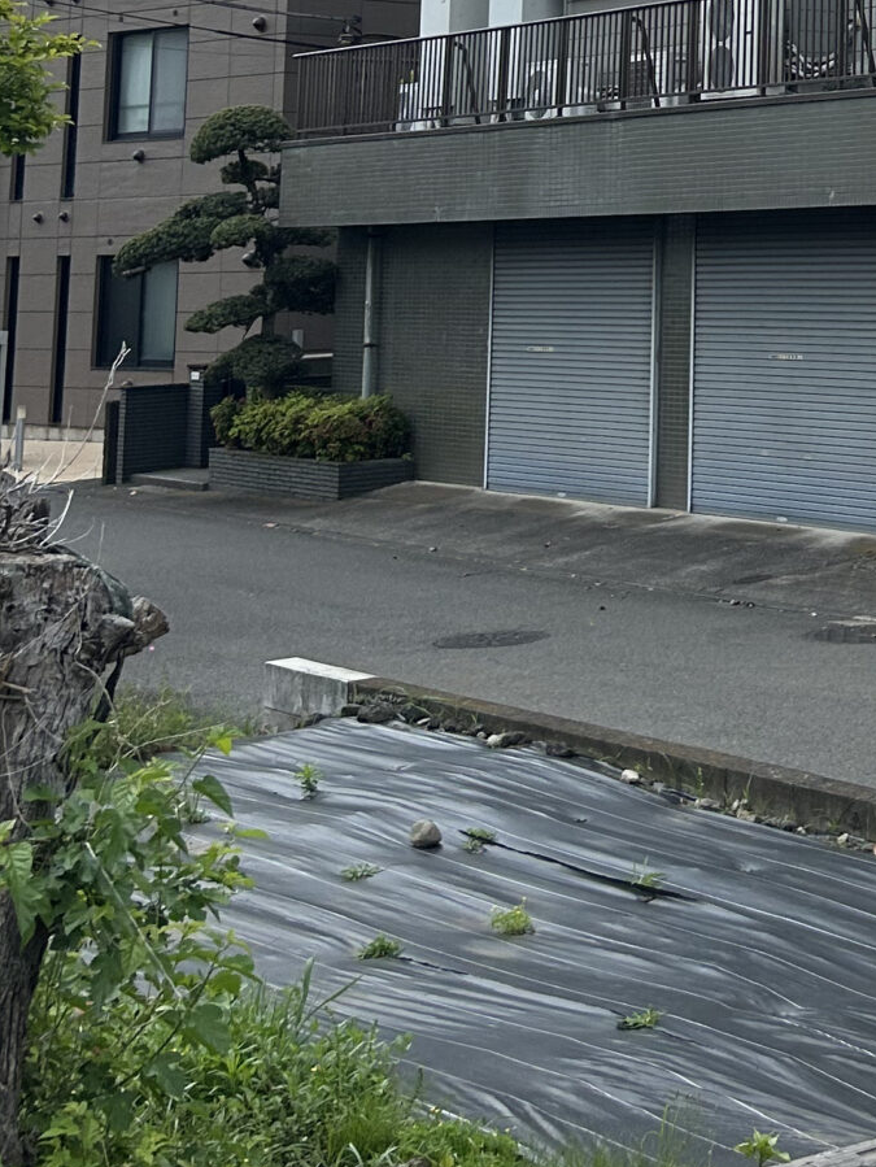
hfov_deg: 18.5
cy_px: -199
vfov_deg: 24.1
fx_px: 2495
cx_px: 1151
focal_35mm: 74
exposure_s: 1/5882
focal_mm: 5.7
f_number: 1.5
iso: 50
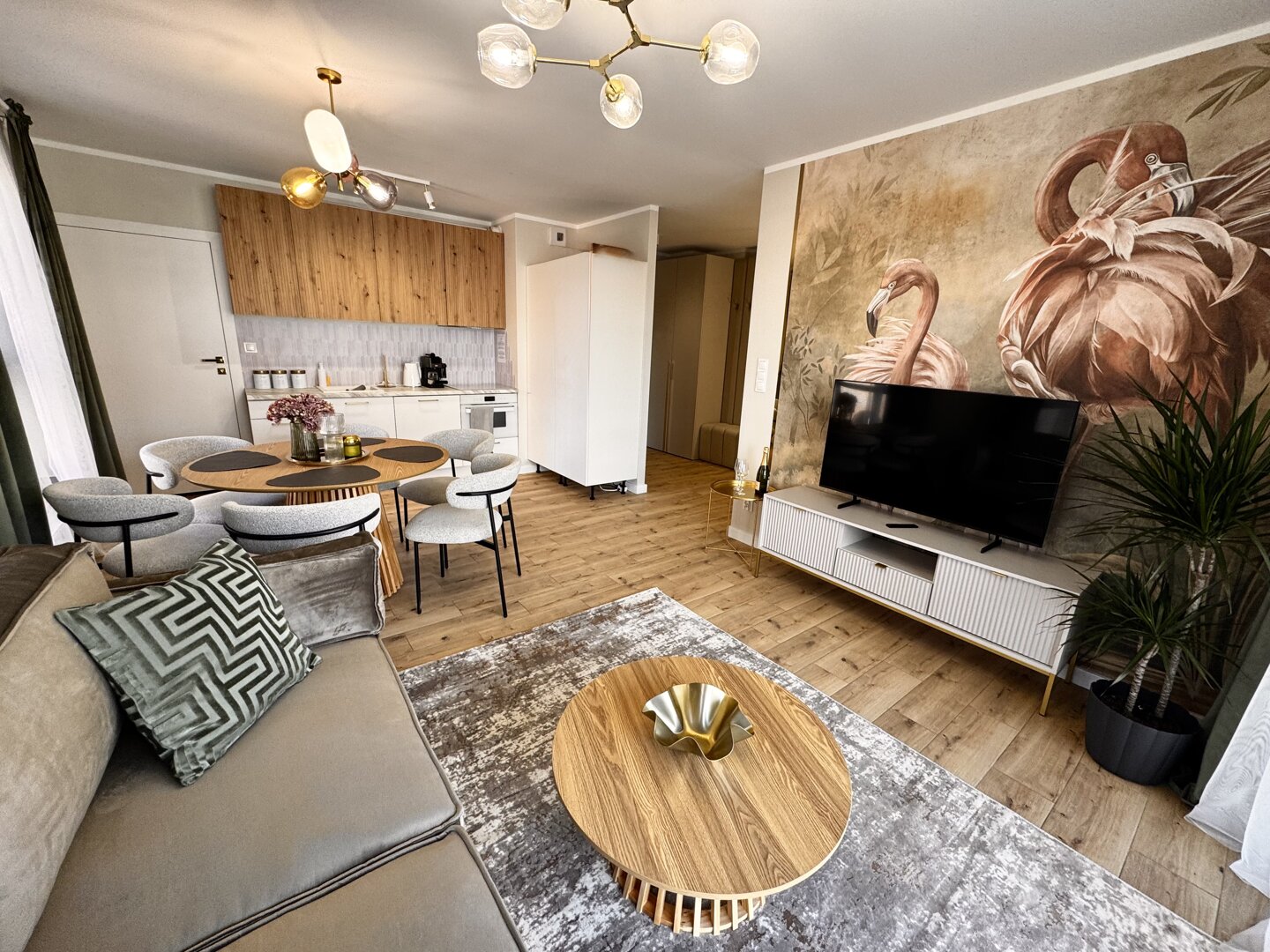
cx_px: 635
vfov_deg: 85.7
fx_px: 514
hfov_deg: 102.1
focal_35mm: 14
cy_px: 476
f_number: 2.2
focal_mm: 2.22
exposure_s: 1/99
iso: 100
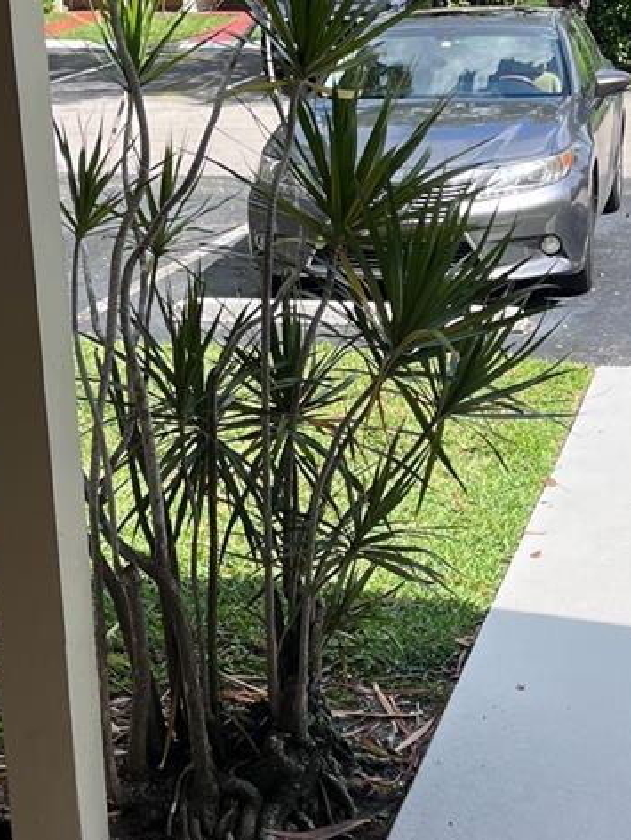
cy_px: 355
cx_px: 320
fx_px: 1603
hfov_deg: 22.3
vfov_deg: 29.3
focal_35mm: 66
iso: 50
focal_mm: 5.7
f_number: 1.5
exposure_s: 1/2208
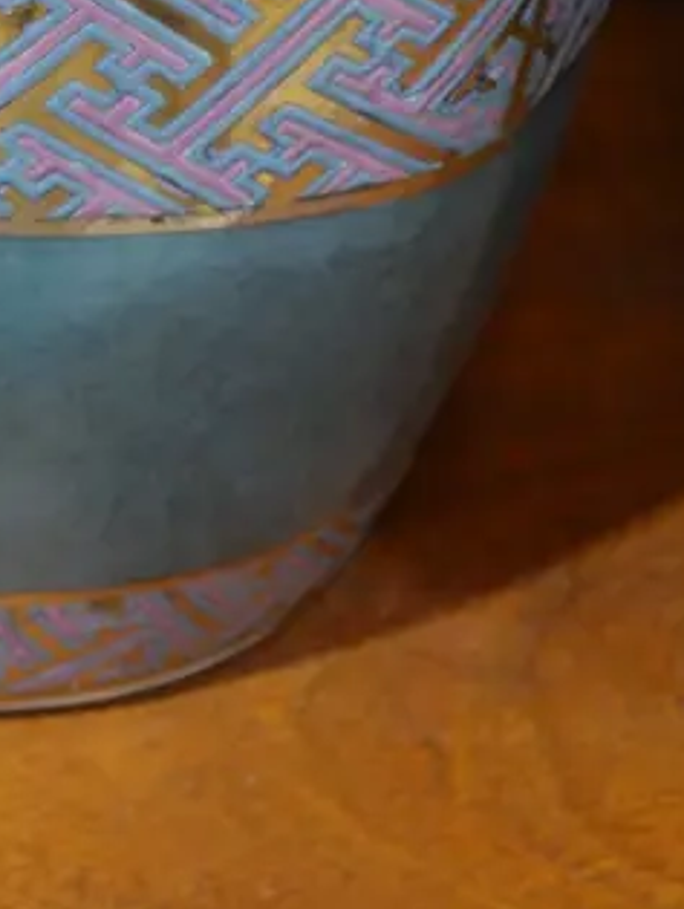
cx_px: 1
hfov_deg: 9.5
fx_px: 4102
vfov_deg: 12.2
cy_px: -372
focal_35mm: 156
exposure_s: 1/60
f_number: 5.2
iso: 1000
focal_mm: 24
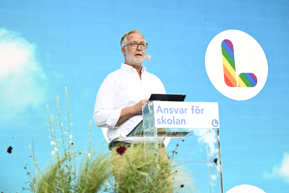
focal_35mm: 120
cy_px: 96
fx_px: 963
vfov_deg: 11.4
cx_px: 144
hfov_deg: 17.1
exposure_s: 1/100
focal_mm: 120
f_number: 4.5
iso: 1000
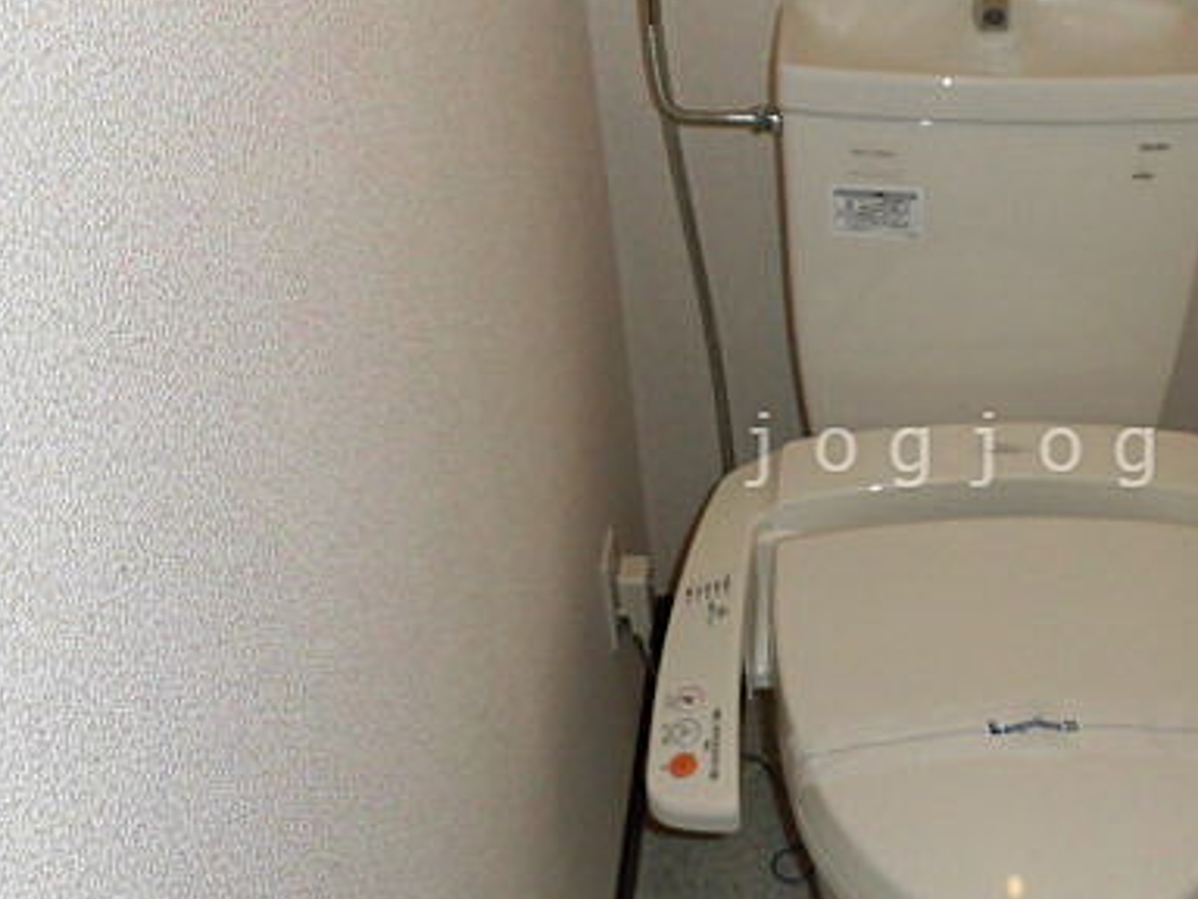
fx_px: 1384
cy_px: 450
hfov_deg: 44.5
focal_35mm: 40
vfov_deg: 36.0
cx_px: 958
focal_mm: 4.3
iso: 100
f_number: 3.1
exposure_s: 1/25
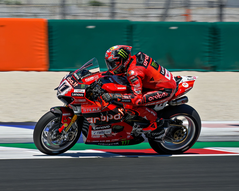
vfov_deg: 7.6
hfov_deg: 9.5
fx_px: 1436
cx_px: 113
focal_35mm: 203
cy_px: 96
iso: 125
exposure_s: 1/640
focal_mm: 180
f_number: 9
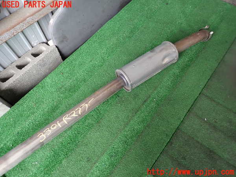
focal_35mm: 25
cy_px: 88
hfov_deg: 69.4
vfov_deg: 54.9
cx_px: 118
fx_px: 170
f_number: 2
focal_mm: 4.5
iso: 200
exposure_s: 1/50
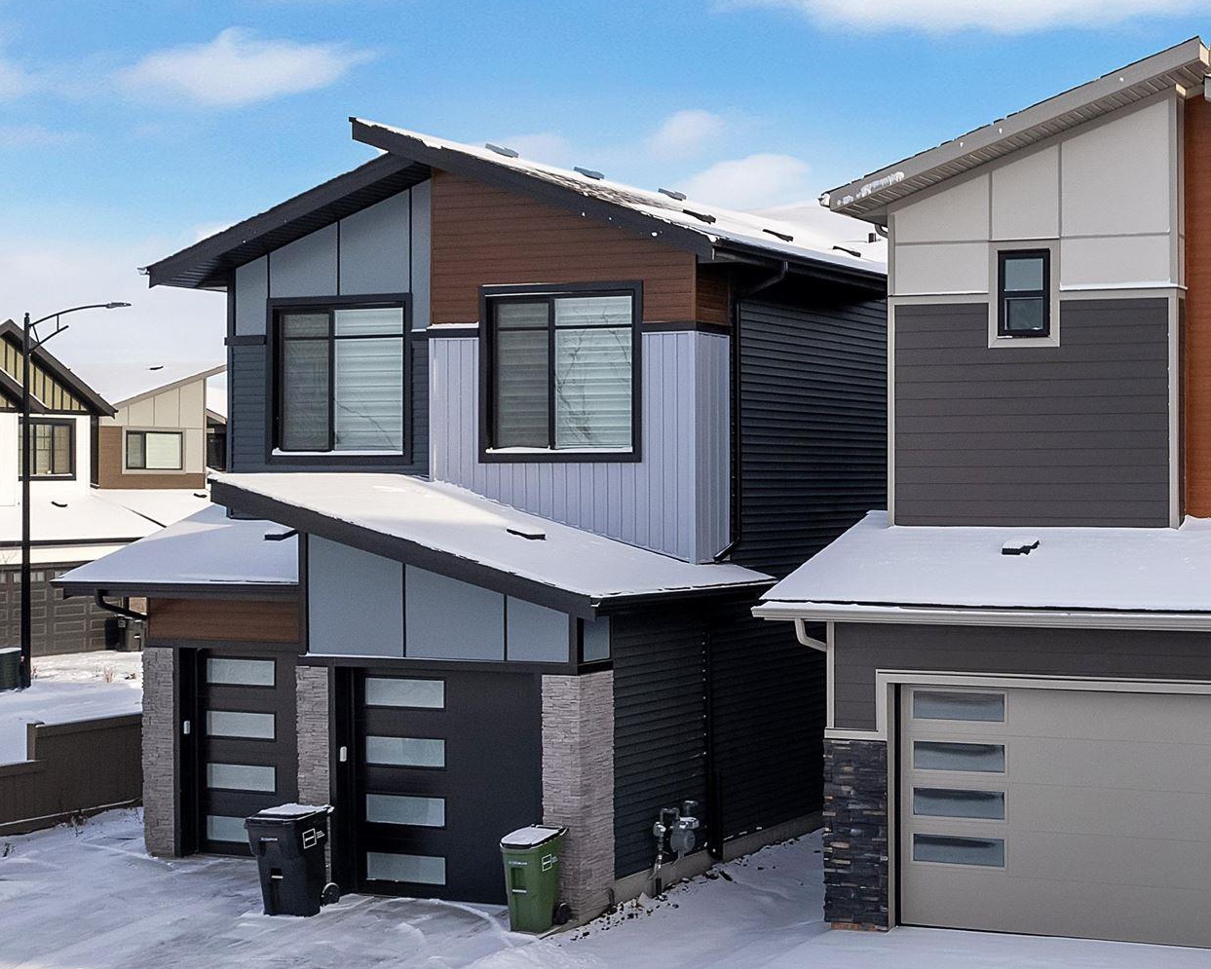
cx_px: 1217
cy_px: 447
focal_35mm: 51
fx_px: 1828
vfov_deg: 29.7
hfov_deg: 33.5
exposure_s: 1/2000
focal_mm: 8.38
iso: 110
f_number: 2.4
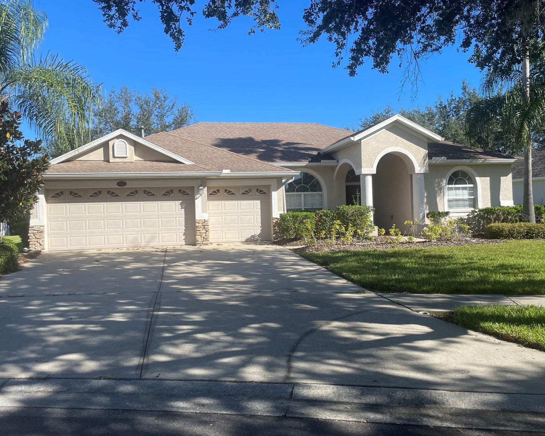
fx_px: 452
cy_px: 217
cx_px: 257
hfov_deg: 62.2
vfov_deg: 51.5
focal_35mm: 28
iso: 32
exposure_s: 1/2564
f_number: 1.6
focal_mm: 4.2
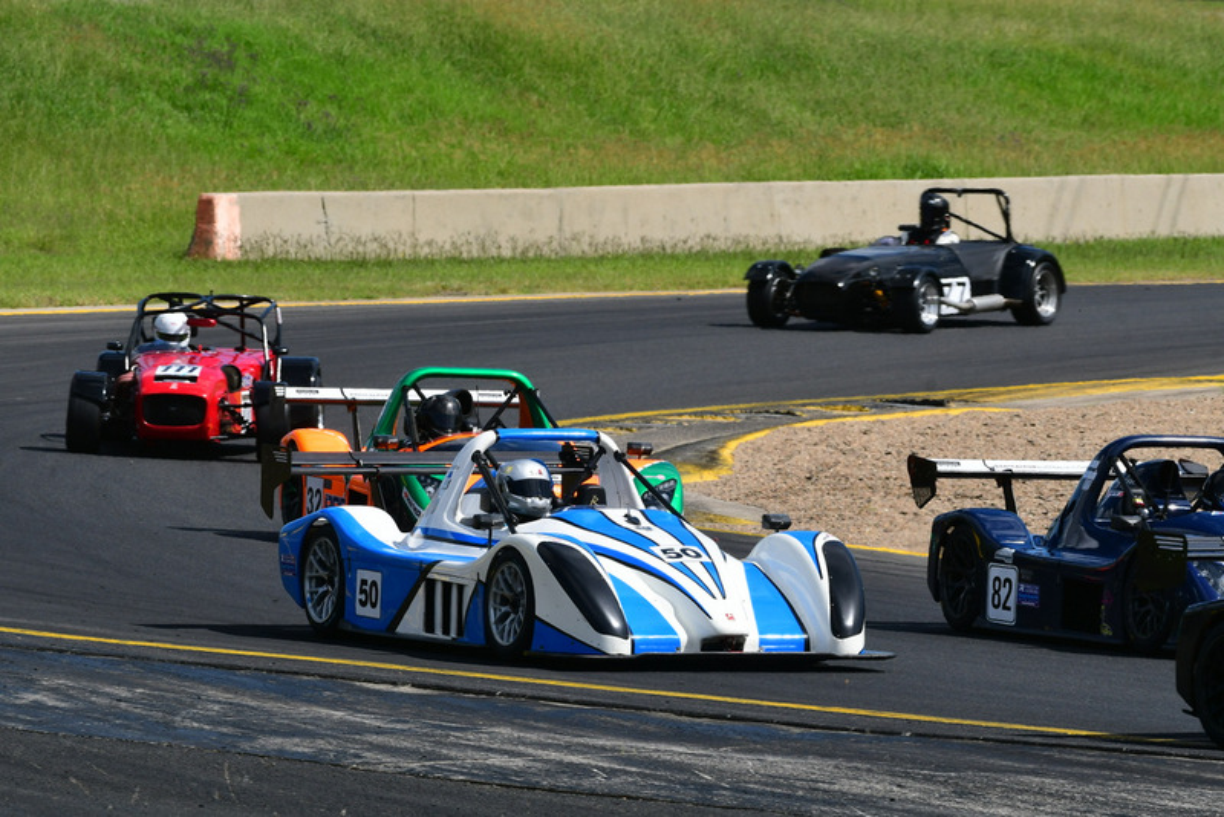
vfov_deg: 3.7
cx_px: 612
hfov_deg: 5.5
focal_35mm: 375
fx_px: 12754
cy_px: 408
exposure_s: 1/640
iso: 320
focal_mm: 250
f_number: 11
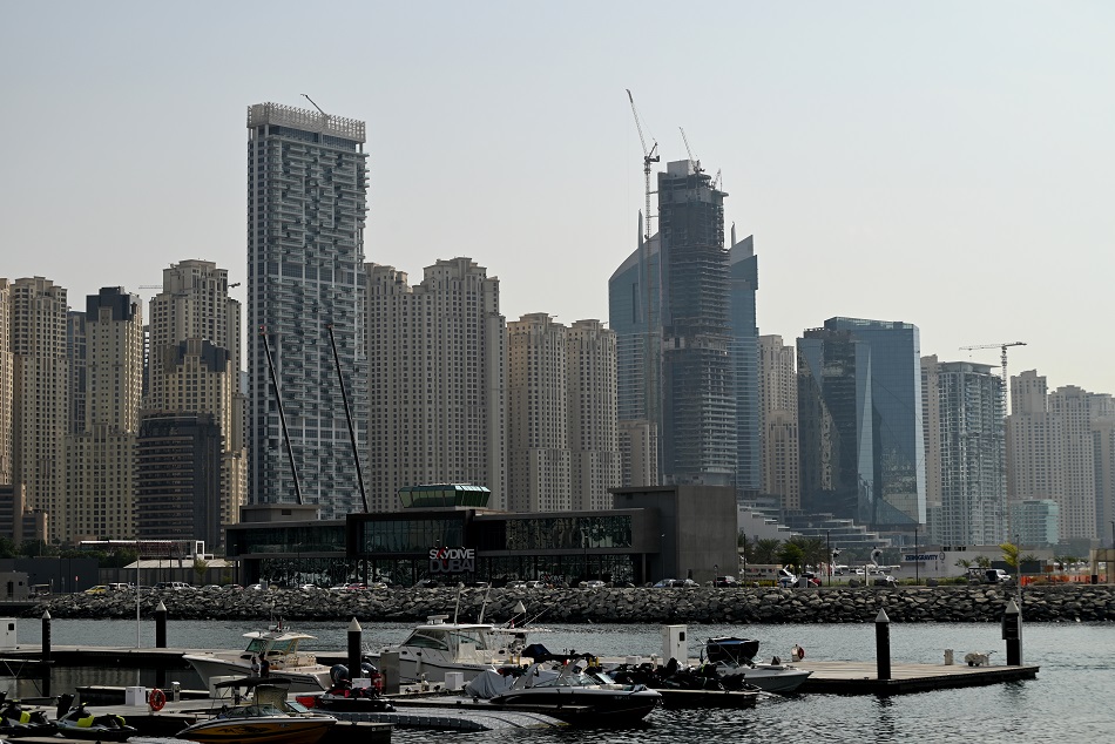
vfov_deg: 19.5
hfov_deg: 28.8
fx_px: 2169
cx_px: 558
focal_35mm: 70
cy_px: 372
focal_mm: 70
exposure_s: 1/800
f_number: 7.1
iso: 100
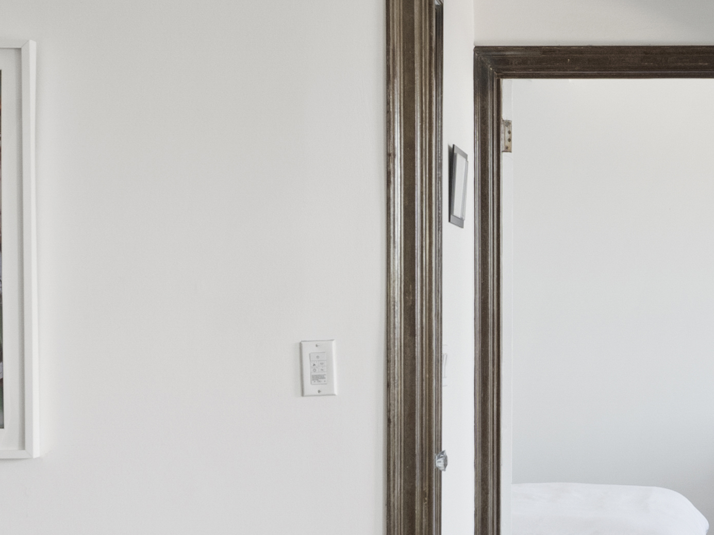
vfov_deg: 17.1
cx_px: 552
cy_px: 339
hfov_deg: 22.5
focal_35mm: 86
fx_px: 1773
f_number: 8
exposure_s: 1/5
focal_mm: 15
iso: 320
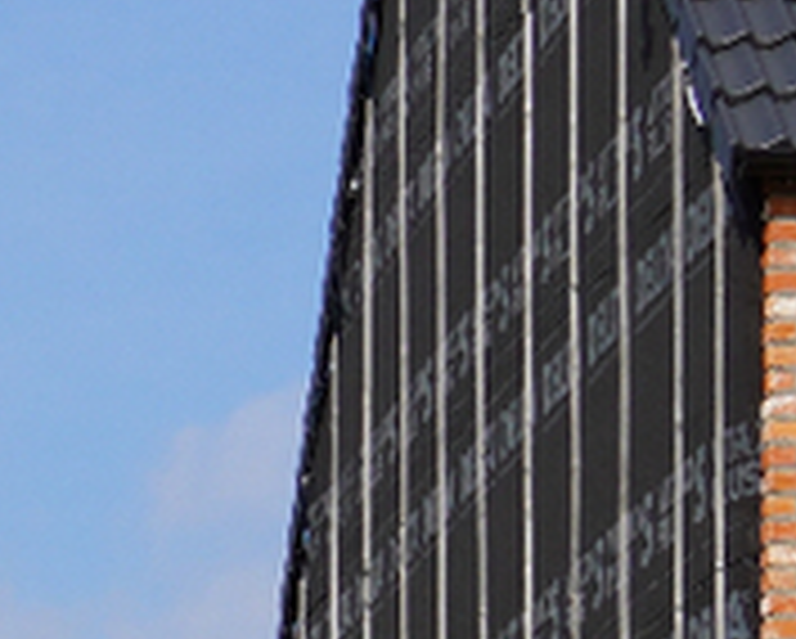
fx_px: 6334
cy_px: 1606
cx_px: -899
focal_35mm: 269
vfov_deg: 5.5
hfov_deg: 6.9
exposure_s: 1/200
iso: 100
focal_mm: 25
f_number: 10
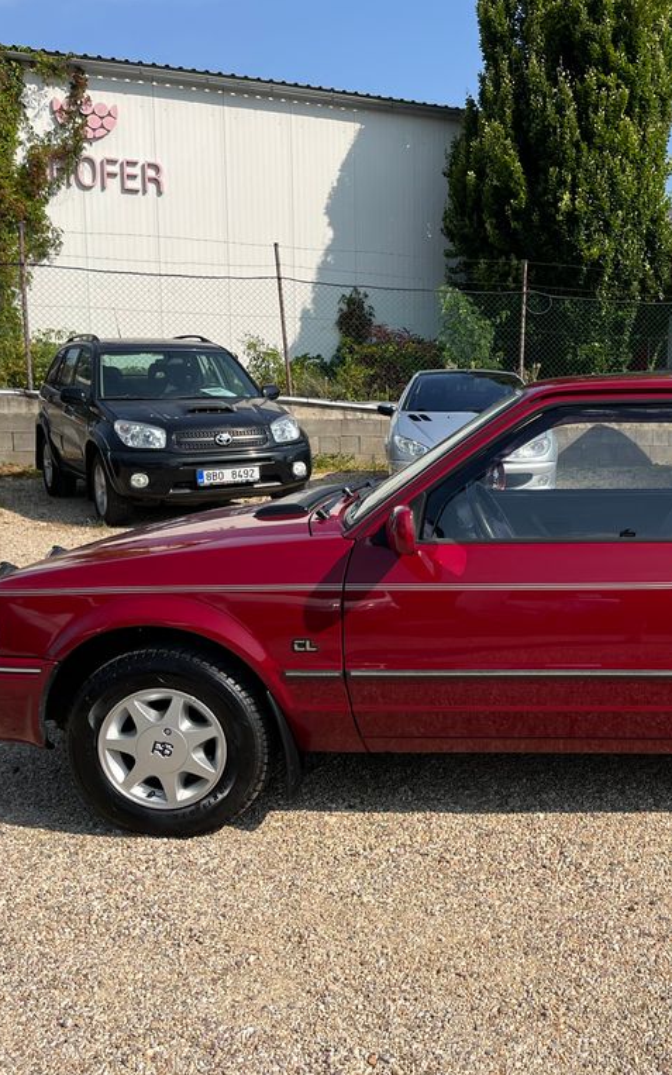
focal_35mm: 37
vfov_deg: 52.7
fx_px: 1084
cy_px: 537
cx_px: 624
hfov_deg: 32.5
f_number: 1.6
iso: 50
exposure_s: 1/2899
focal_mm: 5.1
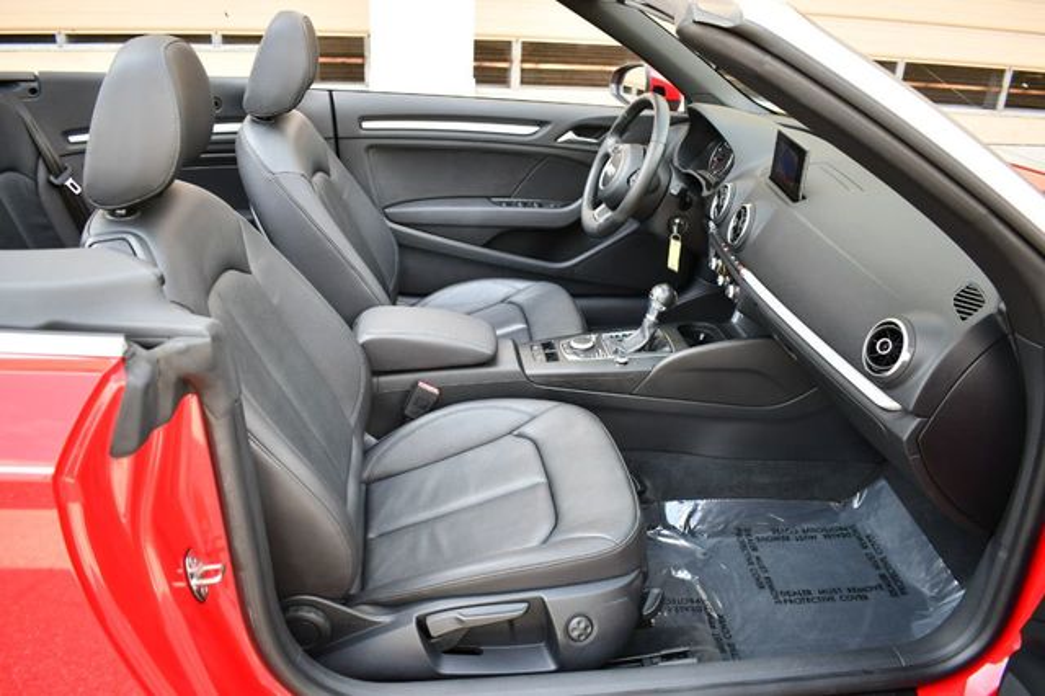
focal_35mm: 27
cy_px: 348
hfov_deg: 67.4
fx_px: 783
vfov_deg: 47.9
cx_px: 522
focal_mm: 18
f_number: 3.5
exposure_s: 1/250
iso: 500
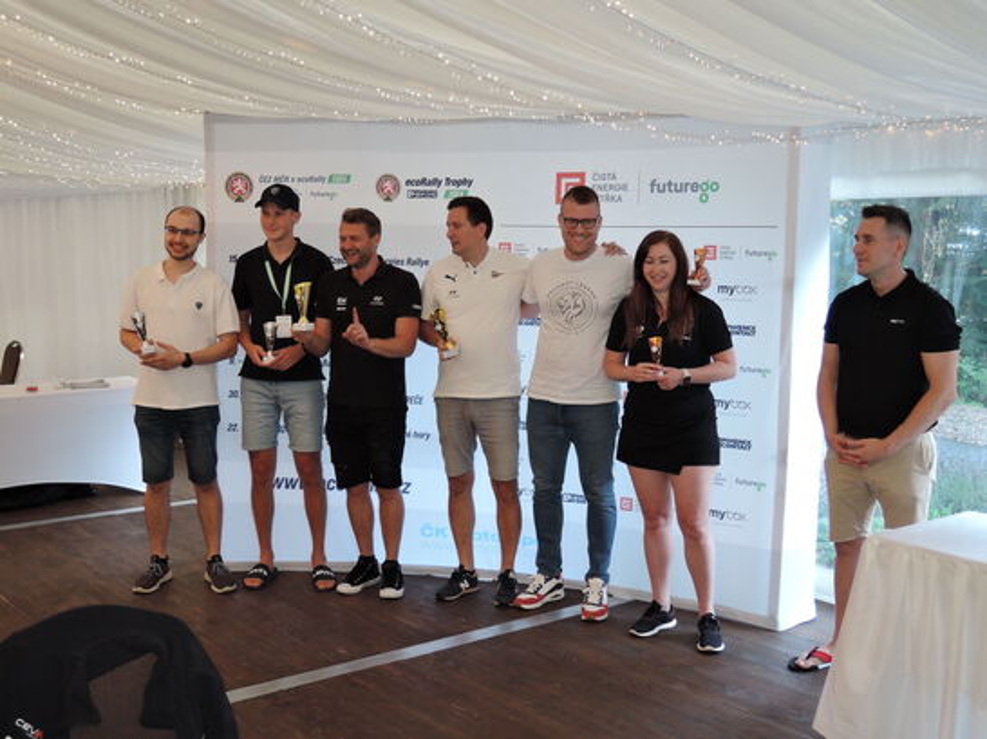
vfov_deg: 35.9
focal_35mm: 40
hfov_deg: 46.8
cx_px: 494
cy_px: 370
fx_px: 1140
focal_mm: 8.6
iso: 250
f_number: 3.2
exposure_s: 1/40
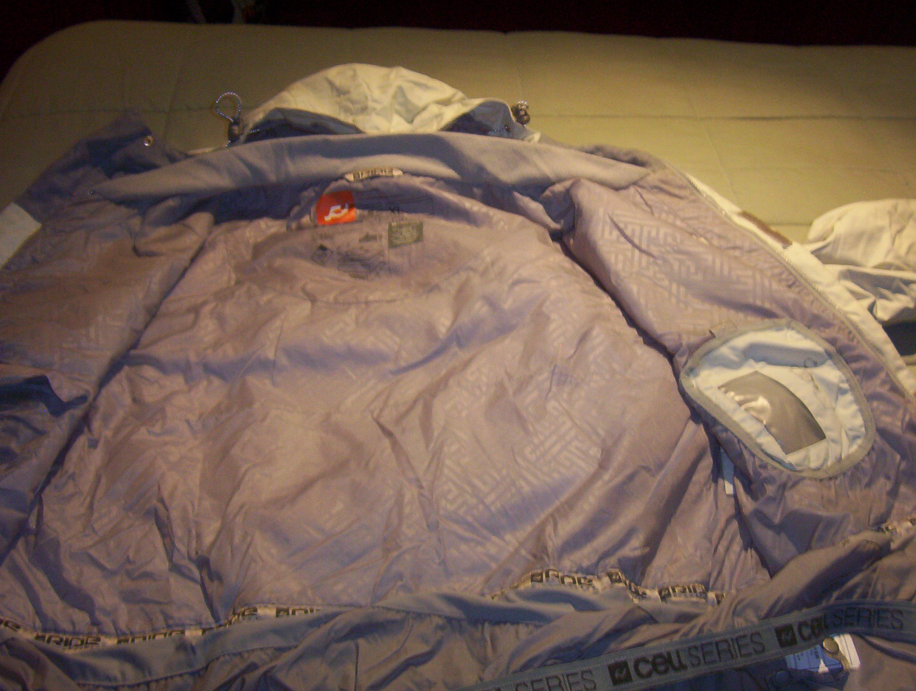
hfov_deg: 51.2
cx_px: 458
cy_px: 346
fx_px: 955
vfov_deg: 39.8
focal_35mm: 36
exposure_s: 1/30
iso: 140
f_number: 2.76
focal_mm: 5.54
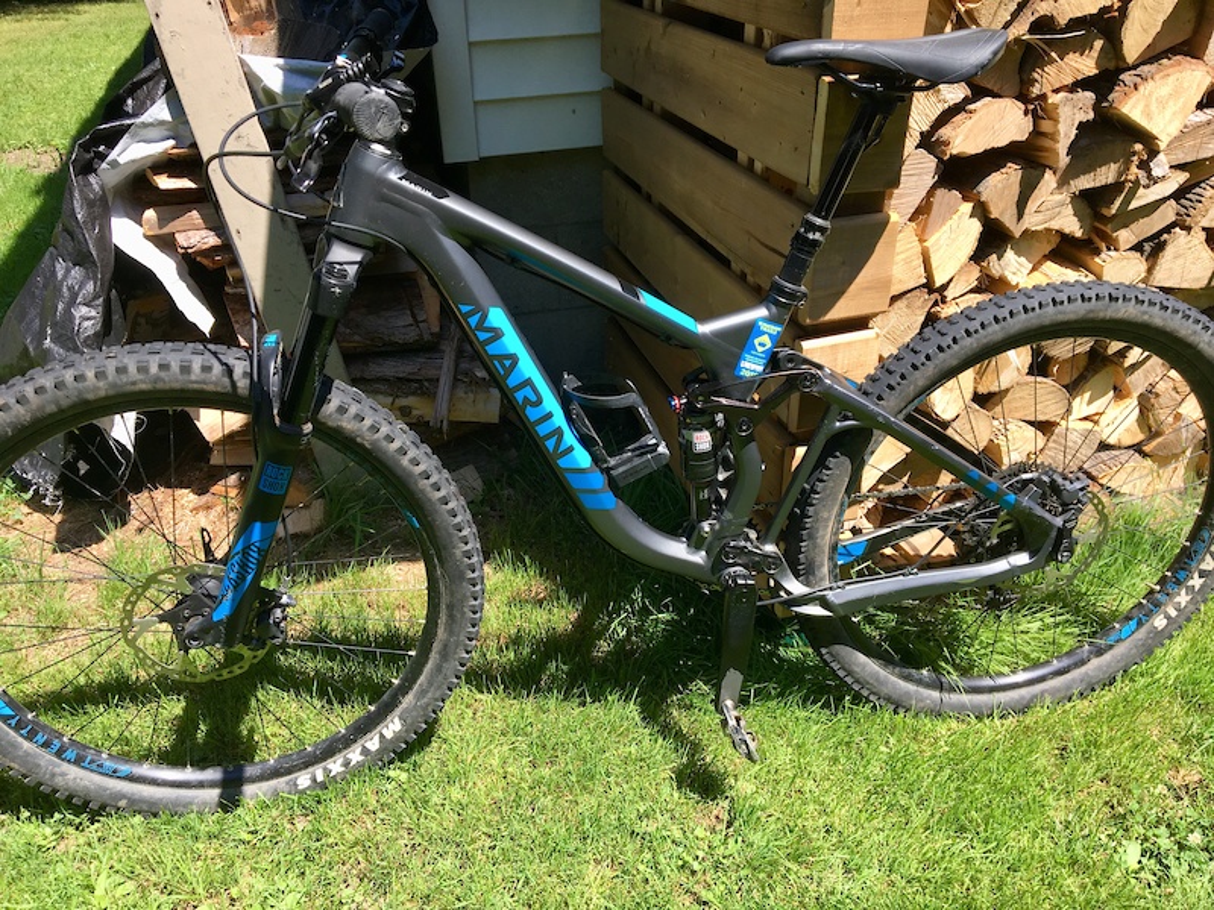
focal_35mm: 29
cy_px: 455
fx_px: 1017
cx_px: 607
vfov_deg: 48.2
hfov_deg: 61.7
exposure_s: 1/686
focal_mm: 4.15
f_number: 2.2
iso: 25
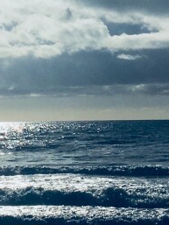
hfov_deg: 8.5
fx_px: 1099
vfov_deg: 11.3
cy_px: -102
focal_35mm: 169
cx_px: -120
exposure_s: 1/25641
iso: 25
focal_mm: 4.15
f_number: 2.2
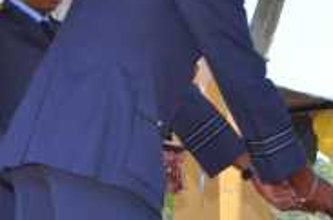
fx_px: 2045
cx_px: 255
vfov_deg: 6.2
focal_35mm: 222
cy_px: 147
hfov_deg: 9.3
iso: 200
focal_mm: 45
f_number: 9
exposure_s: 1/125
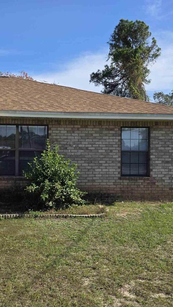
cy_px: 155
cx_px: 86
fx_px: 277
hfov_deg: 34.7
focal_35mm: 34
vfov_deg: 58.0
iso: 80
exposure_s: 1/4766
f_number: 1.7
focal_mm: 6.3
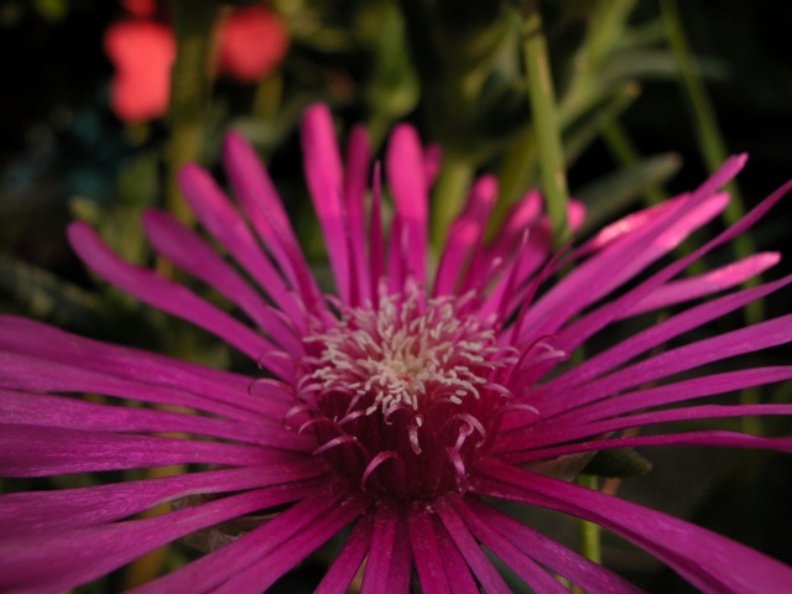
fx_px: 869
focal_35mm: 38
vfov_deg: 37.7
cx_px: 396
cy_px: 297
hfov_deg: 49.0
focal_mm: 9.7
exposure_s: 1/211
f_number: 7
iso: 100
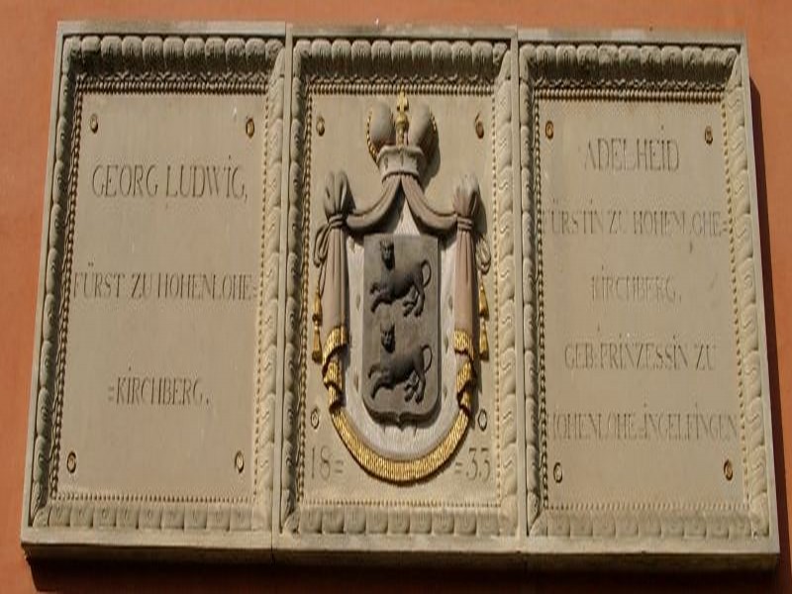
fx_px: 961
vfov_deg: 34.3
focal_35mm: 42
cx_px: 396
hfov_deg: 44.8
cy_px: 297
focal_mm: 8.82
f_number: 5.6
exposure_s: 1/617
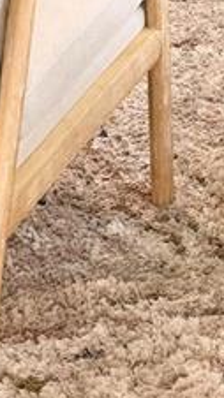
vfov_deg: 12.2
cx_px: -23
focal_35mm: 139
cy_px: -565
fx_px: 1469
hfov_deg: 8.6
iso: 160
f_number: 1.78
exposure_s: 1/120
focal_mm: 6.76
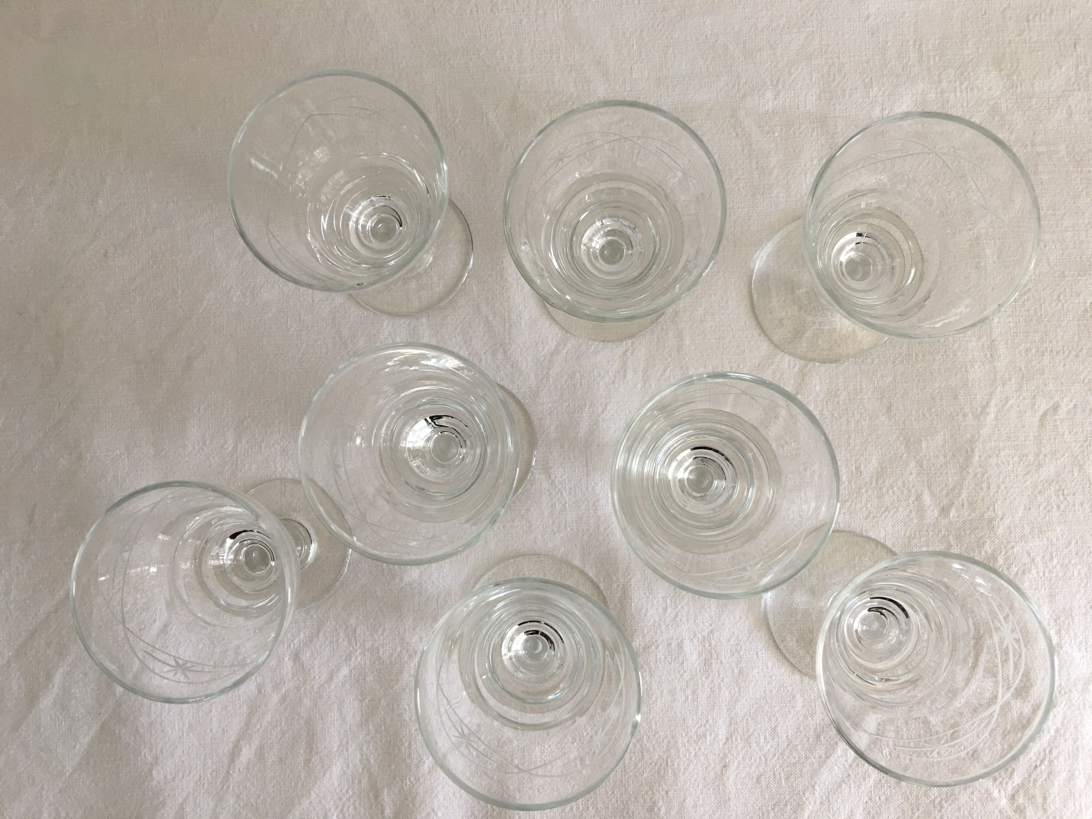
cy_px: 410
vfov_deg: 48.2
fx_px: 915
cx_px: 546
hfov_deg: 61.7
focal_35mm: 29
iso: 25
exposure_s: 1/33
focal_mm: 4.15
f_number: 2.2
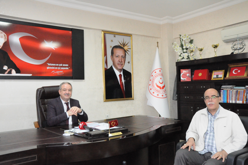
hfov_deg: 57.3
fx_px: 227
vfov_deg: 39.9
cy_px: 82
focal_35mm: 33
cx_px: 124
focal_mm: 22
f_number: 6.3
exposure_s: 1/125
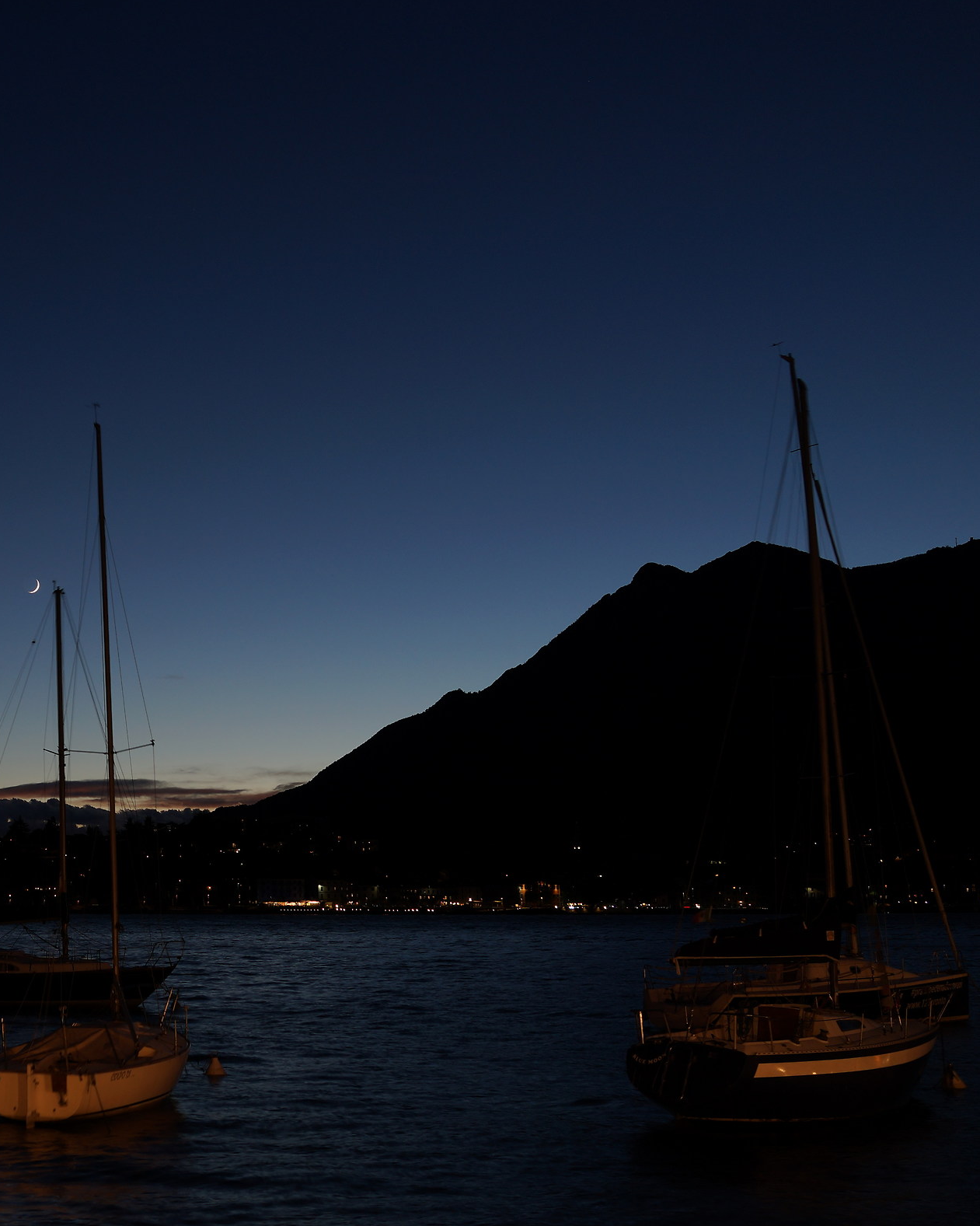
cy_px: 617
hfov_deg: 28.8
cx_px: 66
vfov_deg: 37.3
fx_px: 1813
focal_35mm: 50
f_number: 6.3
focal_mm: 35
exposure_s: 1/4
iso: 250
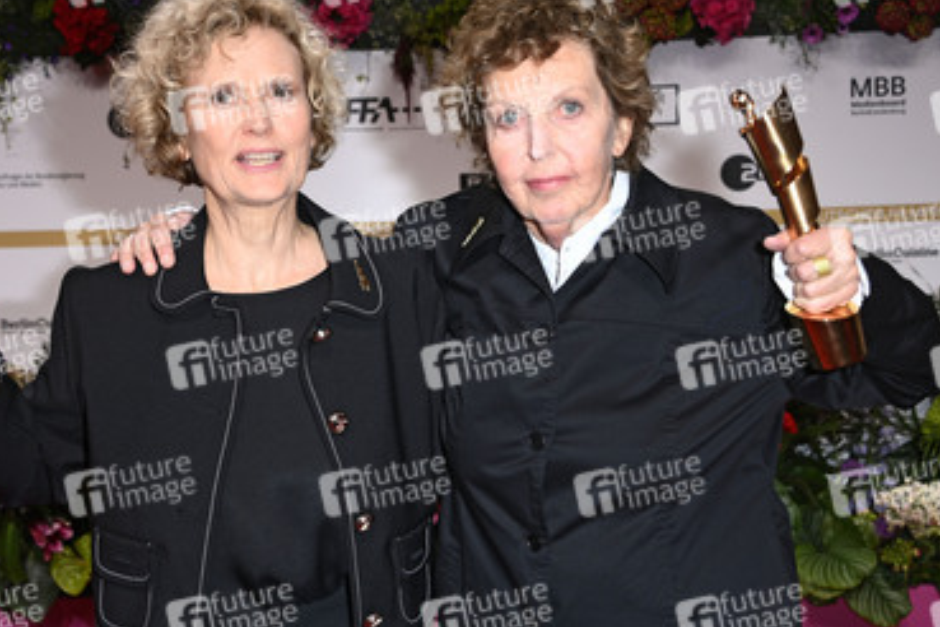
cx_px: 419
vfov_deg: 22.3
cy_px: 296
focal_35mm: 61
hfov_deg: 32.9
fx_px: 1593
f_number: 5.6
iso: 500
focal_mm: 50
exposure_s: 1/200
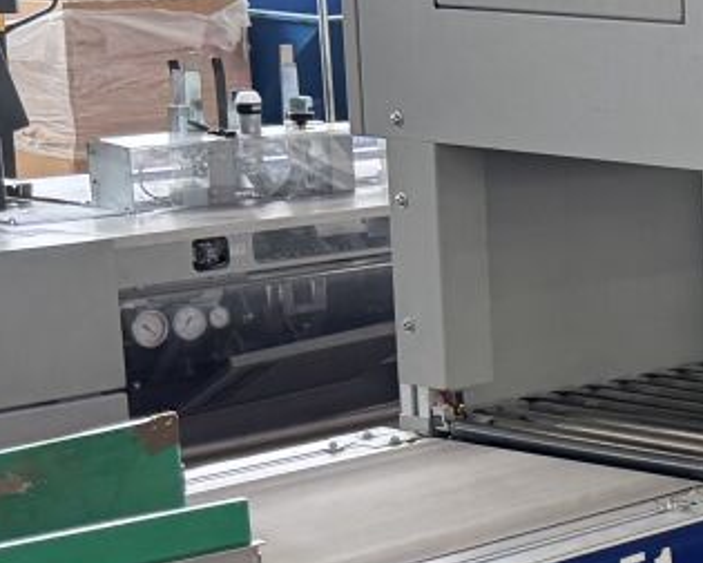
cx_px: 1582
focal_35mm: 119
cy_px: 331
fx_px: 2476
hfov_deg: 13.0
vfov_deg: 13.0
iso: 160
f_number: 1.78
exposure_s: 1/100
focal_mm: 6.76
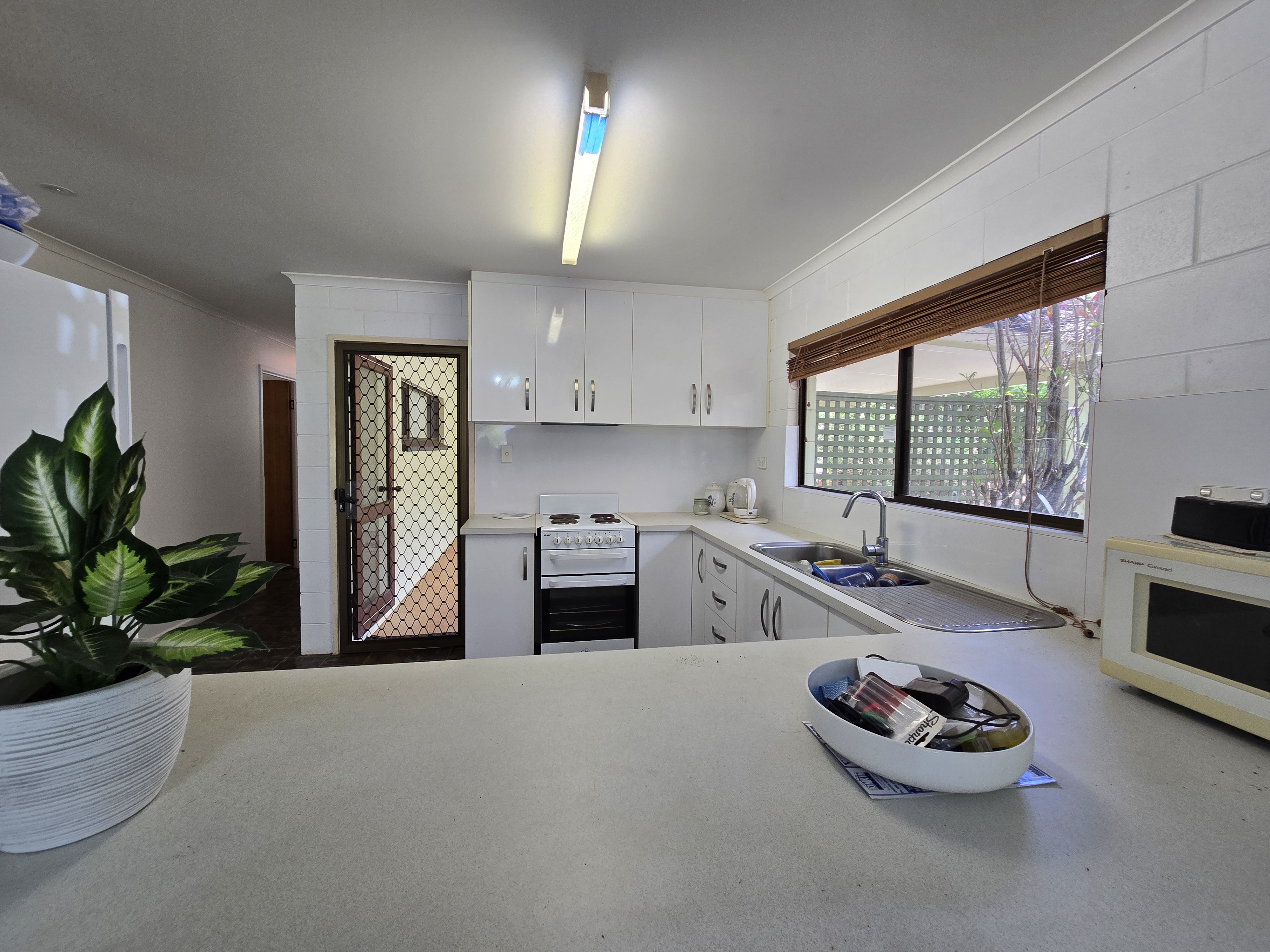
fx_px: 477
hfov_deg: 106.2
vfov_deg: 89.9
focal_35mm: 13
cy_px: 476
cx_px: 635
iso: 80
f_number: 2.2
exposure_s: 1/50
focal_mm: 2.2
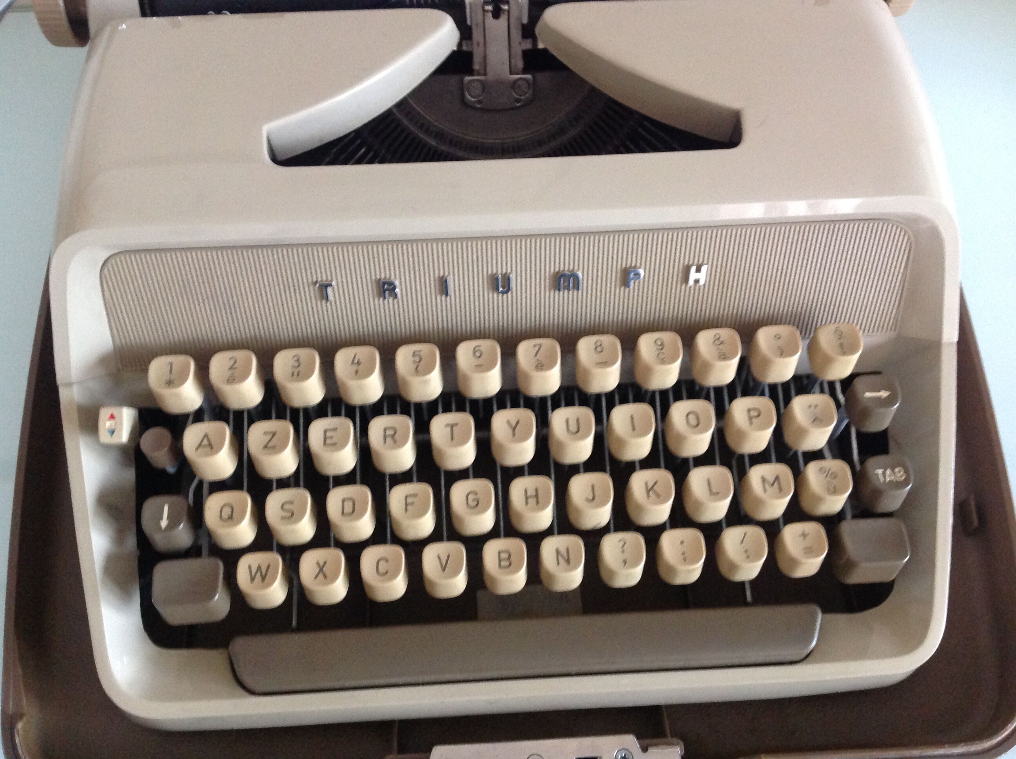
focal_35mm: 35
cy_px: 380
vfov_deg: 40.6
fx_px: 1026
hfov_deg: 52.7
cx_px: 508
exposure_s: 1/15
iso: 320
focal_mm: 4.28
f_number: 2.4
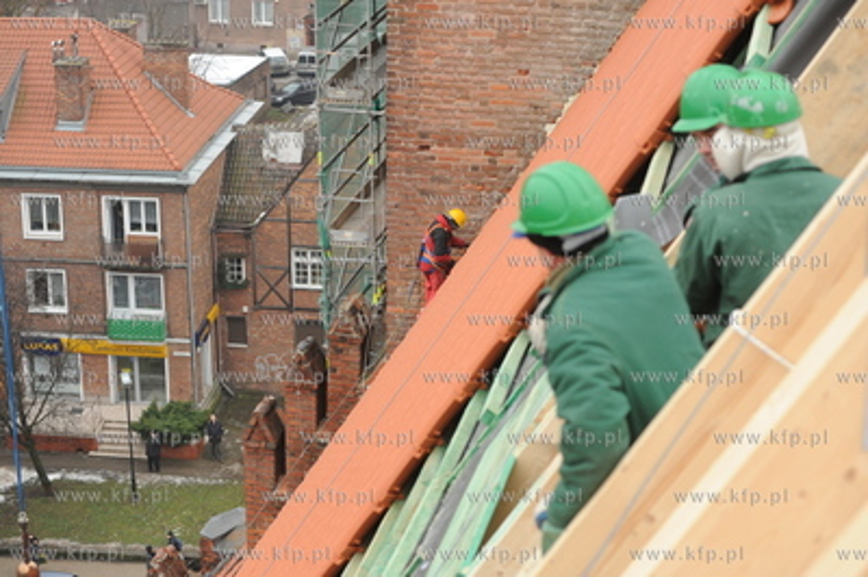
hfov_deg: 25.4
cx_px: 434
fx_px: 1927
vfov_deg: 17.0
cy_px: 288
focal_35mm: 80
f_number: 5
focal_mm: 80
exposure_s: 1/125
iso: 400
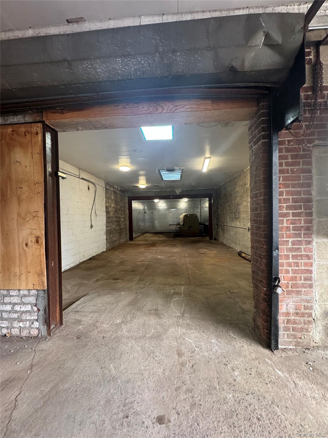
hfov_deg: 85.7
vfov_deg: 102.1
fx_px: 177
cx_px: 164
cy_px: 219
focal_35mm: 14
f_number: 2.2
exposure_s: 1/60
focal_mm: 2.22
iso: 250
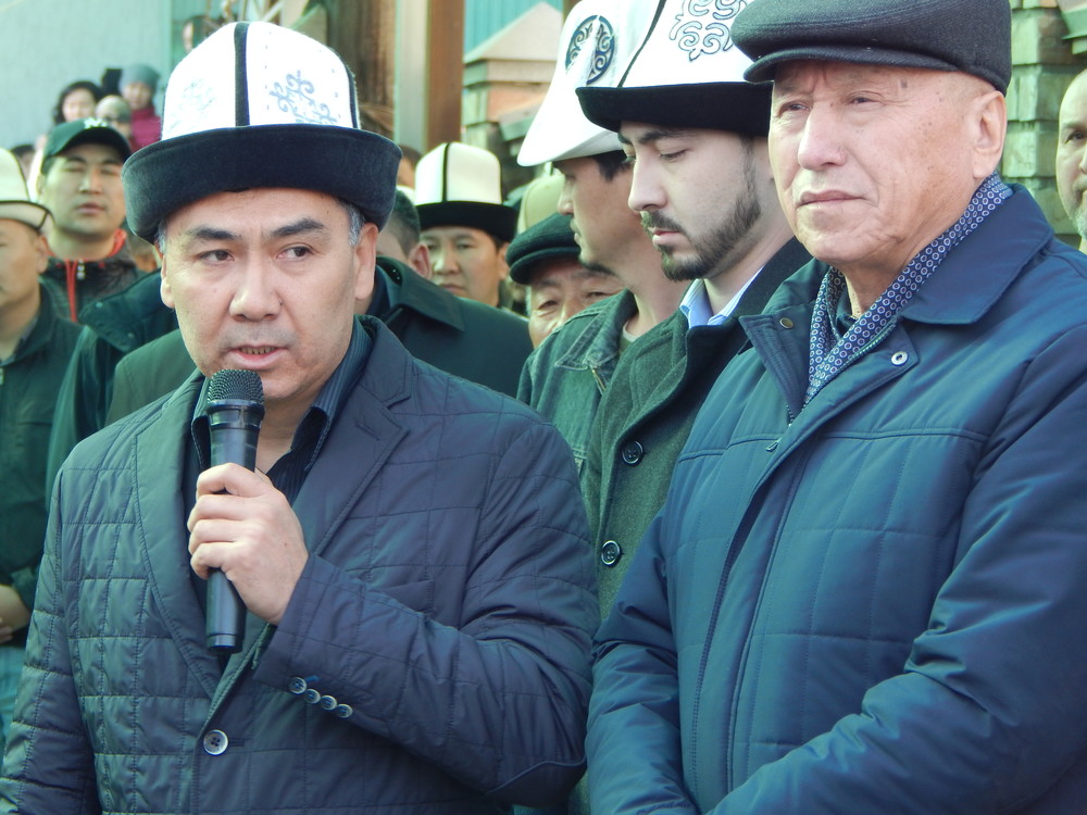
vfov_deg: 6.4
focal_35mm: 232
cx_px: 544
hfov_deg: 8.5
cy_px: 408
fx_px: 7285
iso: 125
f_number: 5.6
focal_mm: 41.7
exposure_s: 1/40
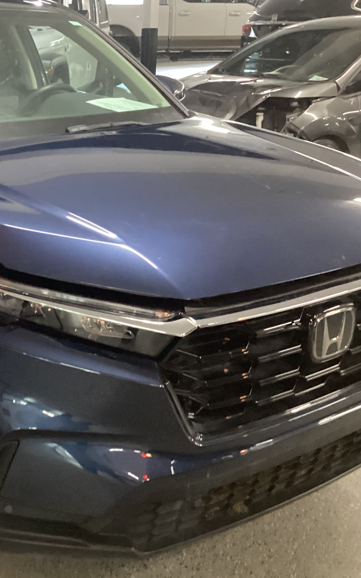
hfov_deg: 24.5
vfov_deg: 39.5
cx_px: 21
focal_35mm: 51
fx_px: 803
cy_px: 253
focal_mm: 3.3
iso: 400
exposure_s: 1/40
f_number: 2.4
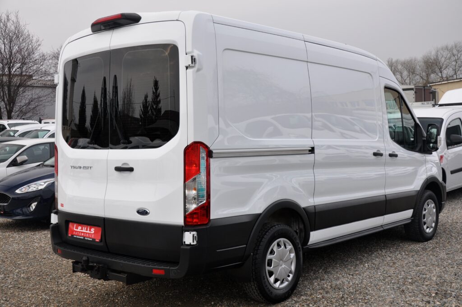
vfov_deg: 29.8
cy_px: 154
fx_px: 577
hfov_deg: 43.7
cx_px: 231
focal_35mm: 45
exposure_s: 1/250
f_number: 8
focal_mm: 30
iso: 500
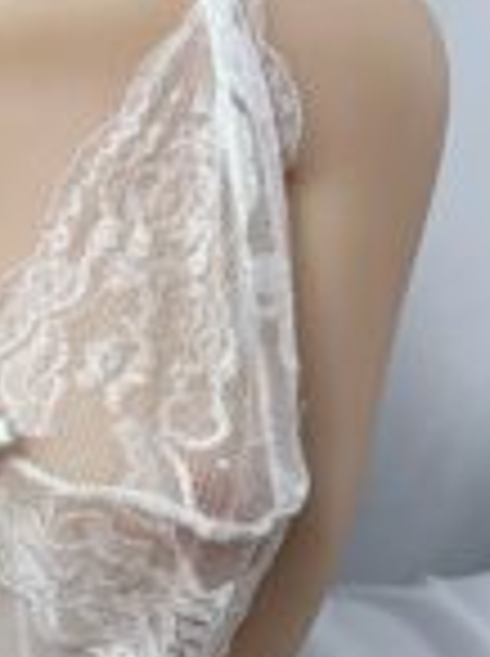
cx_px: -139
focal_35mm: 77
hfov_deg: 17.9
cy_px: 508
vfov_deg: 25.0
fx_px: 1458
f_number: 1.5
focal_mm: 5.7
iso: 64
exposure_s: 1/121
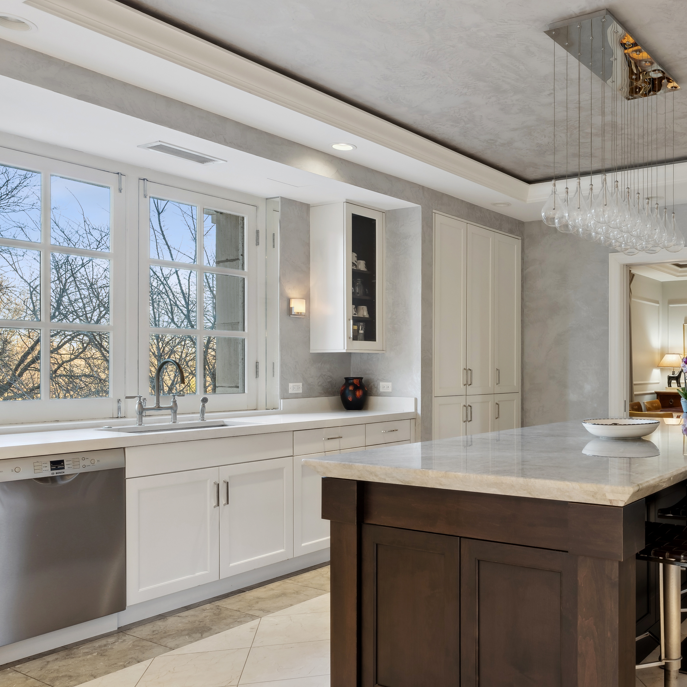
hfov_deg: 50.7
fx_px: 674
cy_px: 377
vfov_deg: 53.9
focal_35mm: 30
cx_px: 552
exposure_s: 1/20
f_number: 7.1
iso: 320
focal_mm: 16
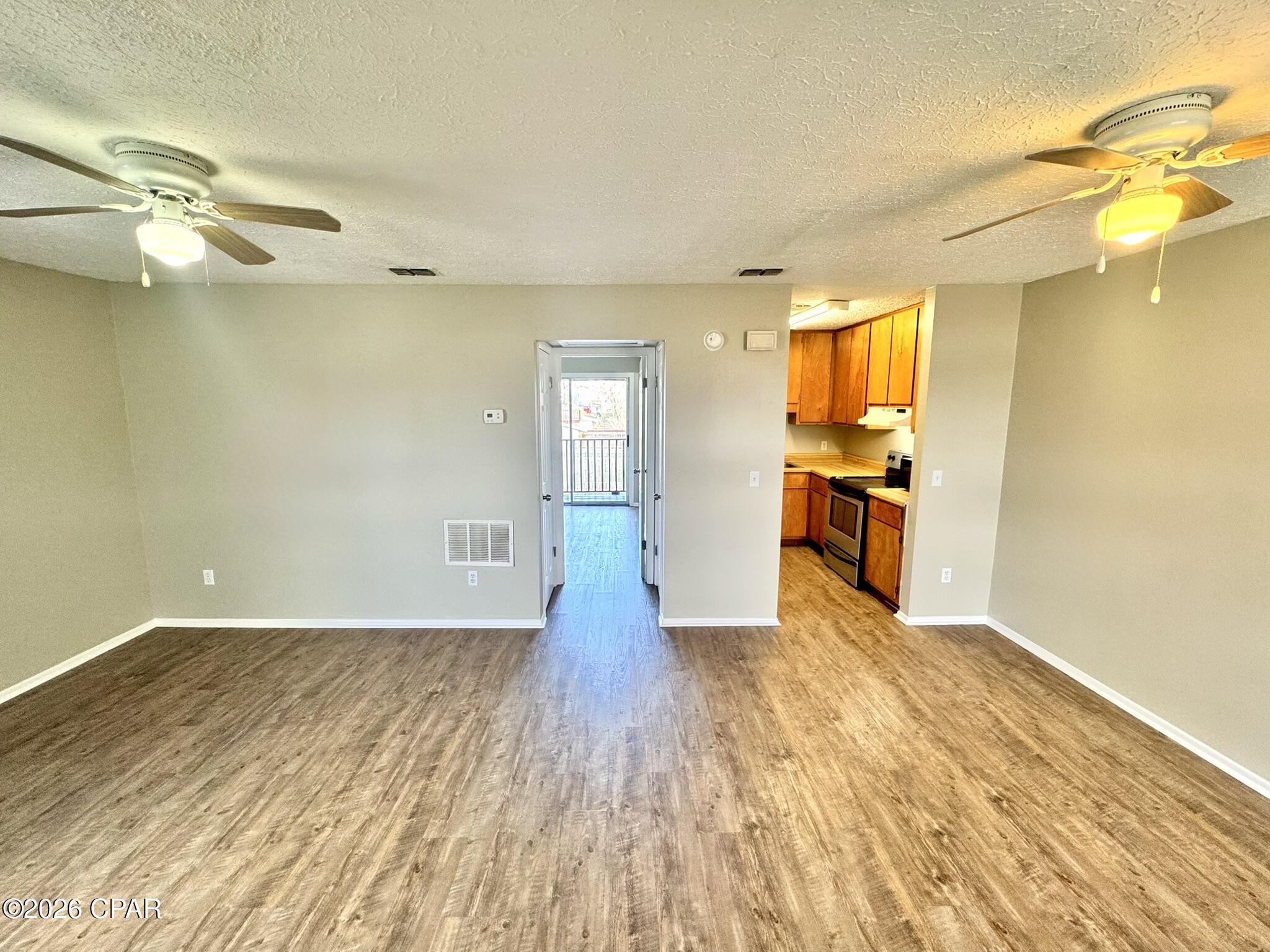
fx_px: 514
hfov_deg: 102.1
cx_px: 635
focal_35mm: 14
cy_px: 476
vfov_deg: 85.7
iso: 160
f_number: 2.2
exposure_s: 1/120
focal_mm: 2.22
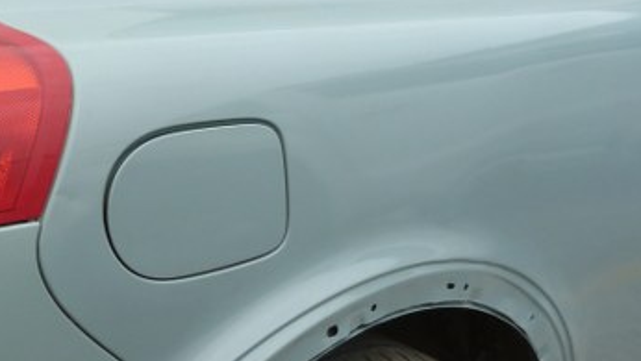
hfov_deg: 32.5
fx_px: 1071
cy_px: 191
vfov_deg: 19.1
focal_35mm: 63
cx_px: 143
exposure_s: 1/100
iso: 80
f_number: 2.8
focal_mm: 4.5
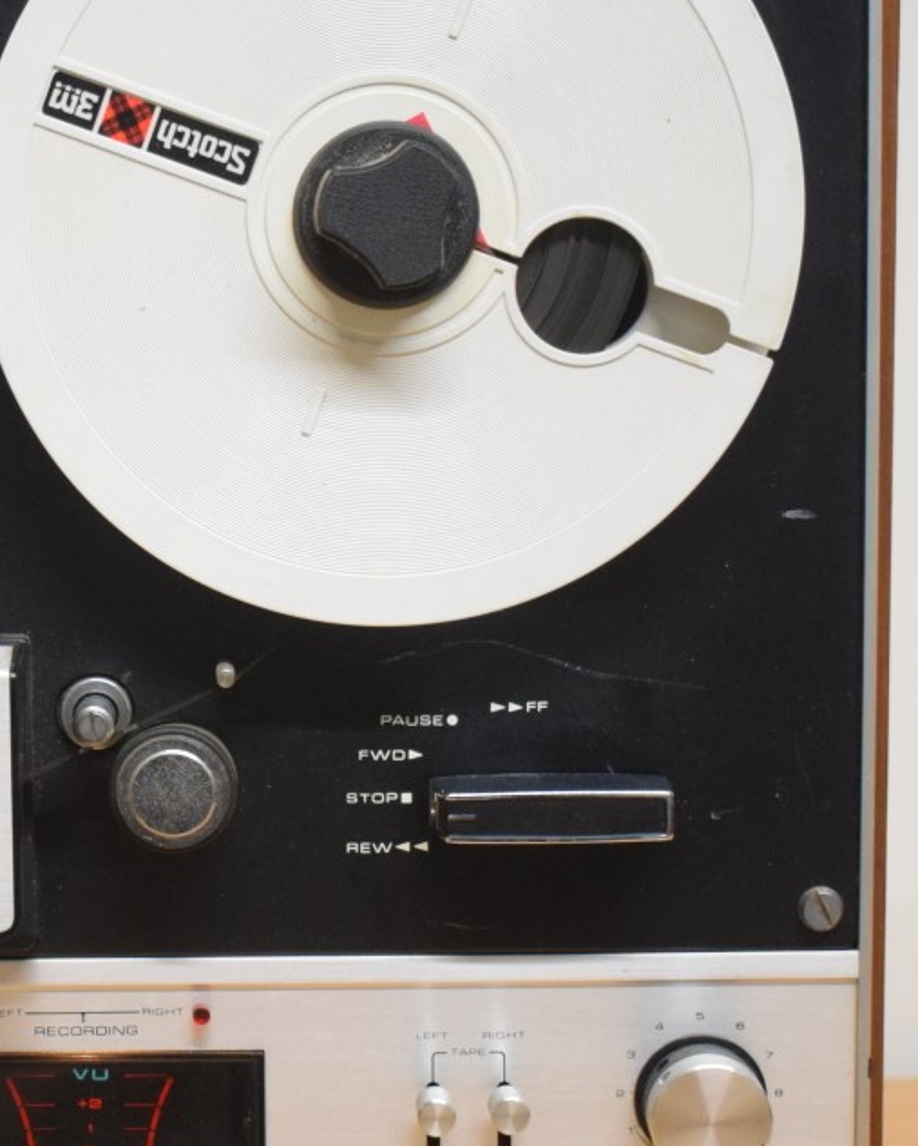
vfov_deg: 19.2
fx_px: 3394
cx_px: 40
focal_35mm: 100
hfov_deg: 15.2
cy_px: 626
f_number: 4.2
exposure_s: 1/125
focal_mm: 30
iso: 2000
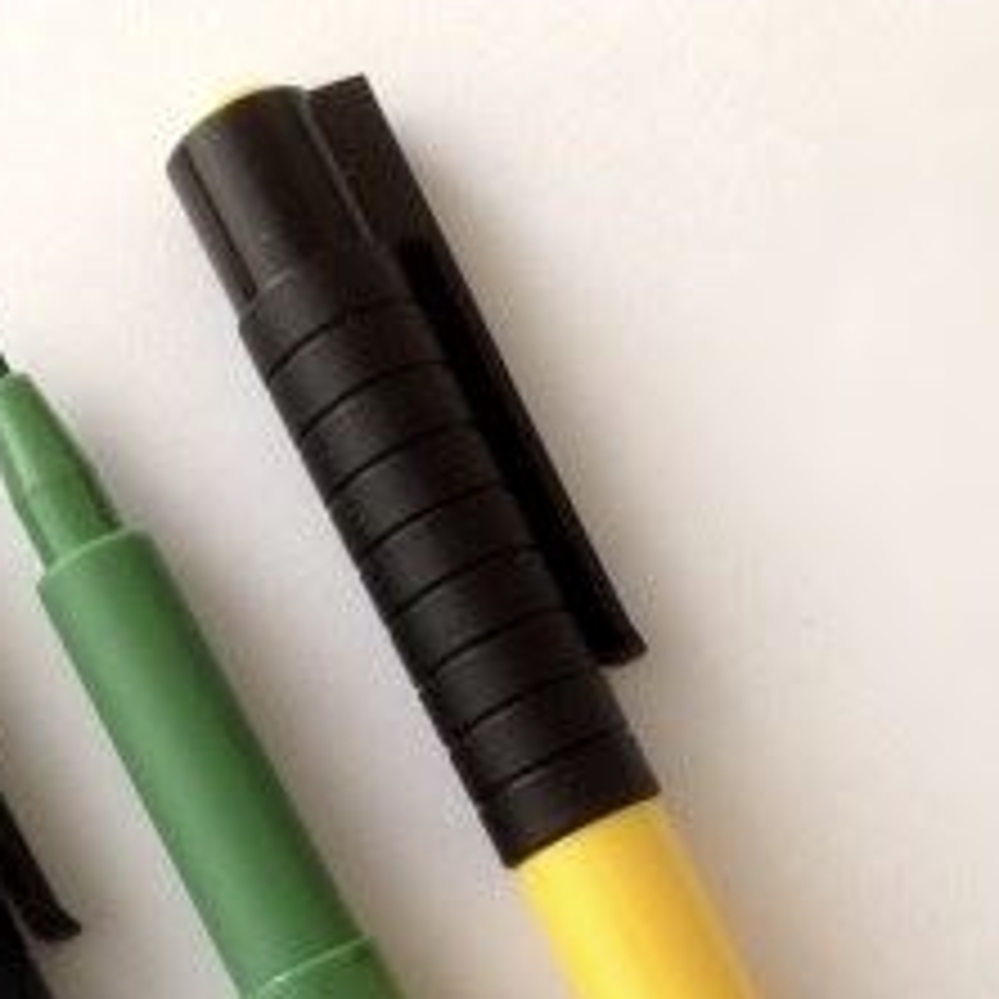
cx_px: 441
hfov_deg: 24.6
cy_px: 1127
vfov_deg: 23.0
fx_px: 2286
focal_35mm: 70
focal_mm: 4.12
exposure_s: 1/20
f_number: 2.4
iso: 80
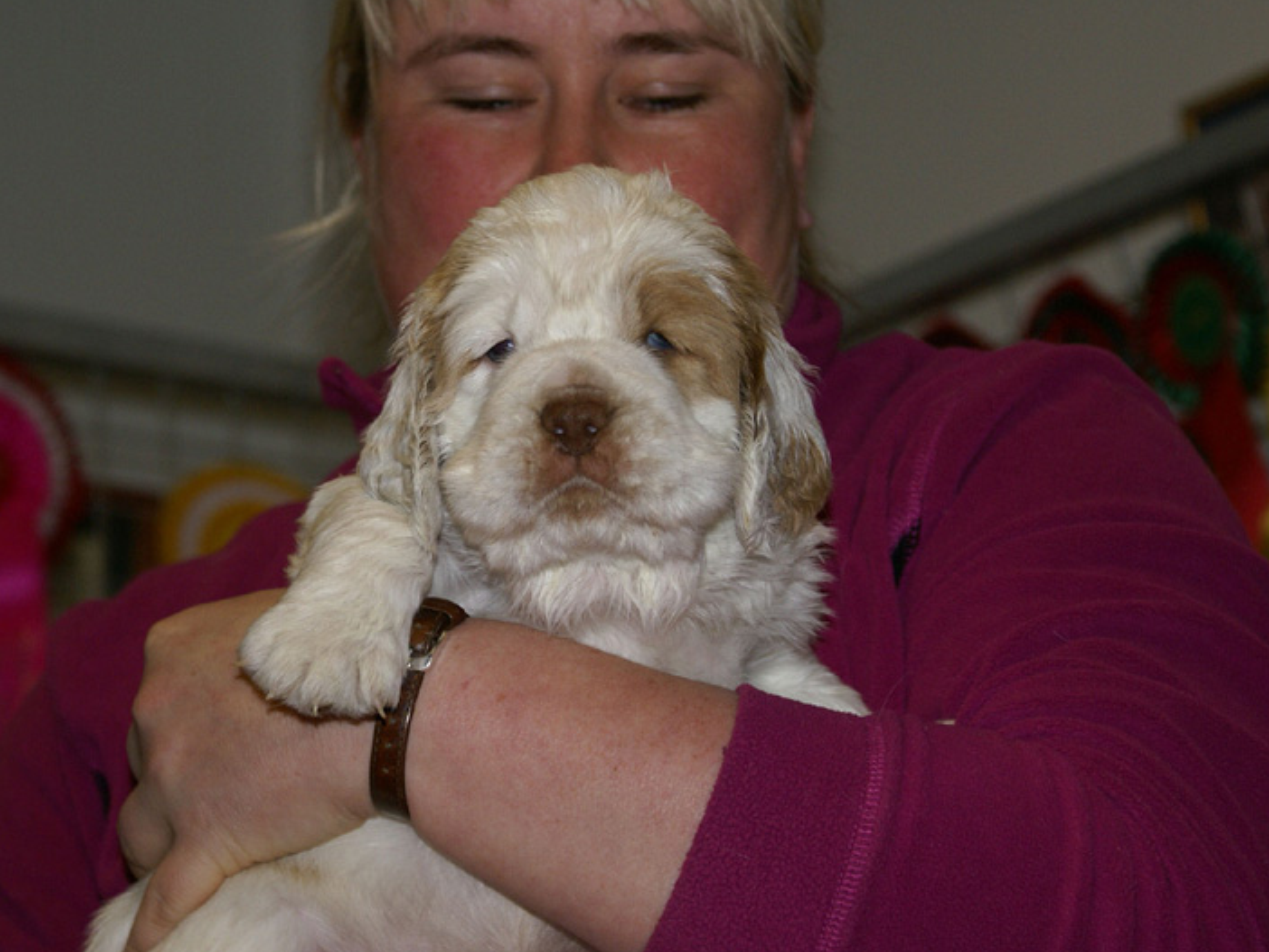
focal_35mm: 115
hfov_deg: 17.1
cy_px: 478
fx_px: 4217
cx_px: 663
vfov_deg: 12.9
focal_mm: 70
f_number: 5.6
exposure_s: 1/125
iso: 400
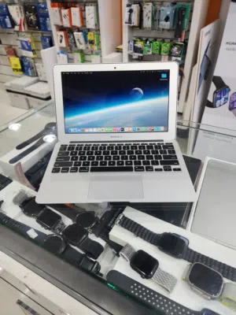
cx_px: 118
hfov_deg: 58.9
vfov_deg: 73.9
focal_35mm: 23
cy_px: 158
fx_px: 209
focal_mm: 6.4
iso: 80
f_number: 1.8
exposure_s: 1/100
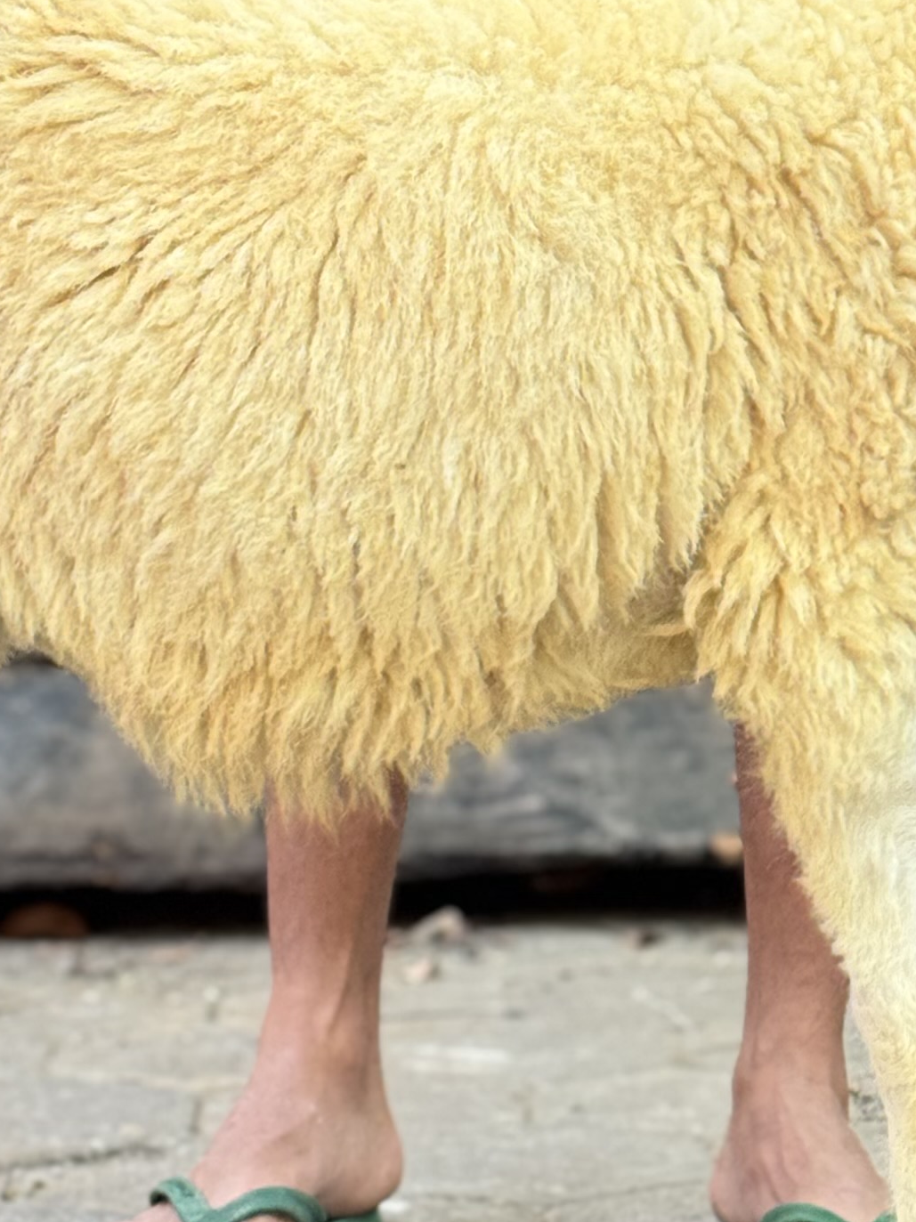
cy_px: 151
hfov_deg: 10.5
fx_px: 4977
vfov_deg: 13.9
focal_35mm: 141
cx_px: 411
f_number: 1.78
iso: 100
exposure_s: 1/67
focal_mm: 6.76
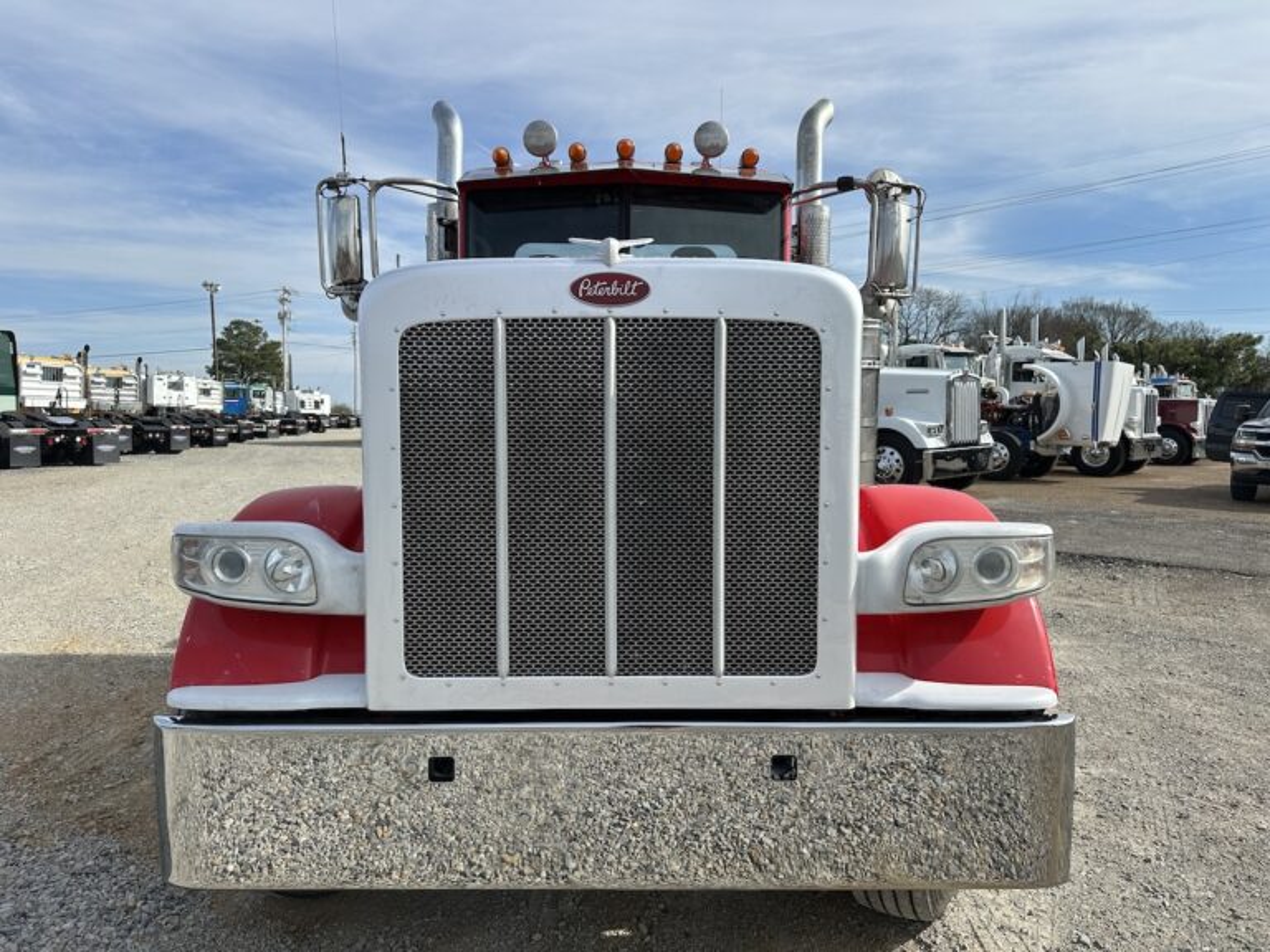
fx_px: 881
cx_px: 635
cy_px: 476
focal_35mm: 24
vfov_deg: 56.8
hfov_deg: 71.6
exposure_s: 1/5000
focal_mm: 6.86
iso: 80
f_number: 1.78
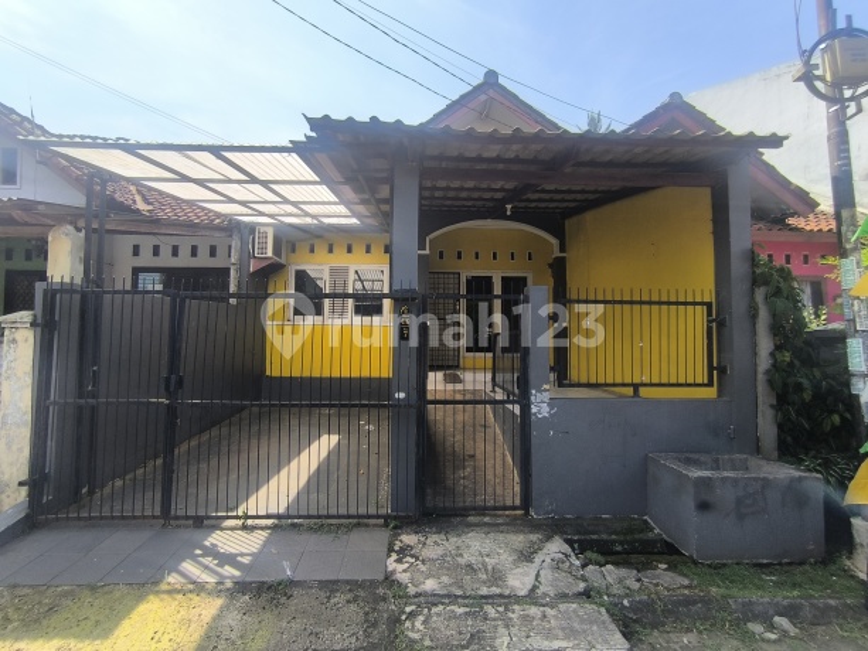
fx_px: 401
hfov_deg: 94.5
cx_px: 434
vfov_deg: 78.1
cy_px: 326
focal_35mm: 16
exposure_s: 1/773
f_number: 2.2
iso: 50
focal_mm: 1.65
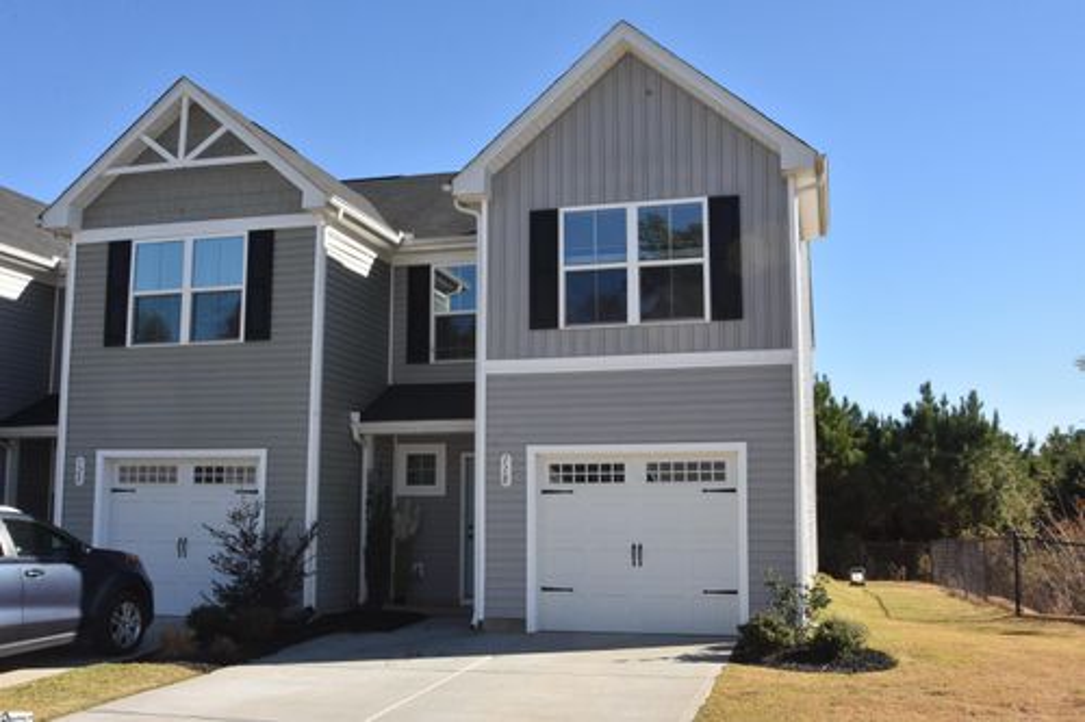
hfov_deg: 53.1
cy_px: 361
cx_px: 542
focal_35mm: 36
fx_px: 1085
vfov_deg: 36.8
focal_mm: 24
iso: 1000
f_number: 20
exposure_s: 1/250
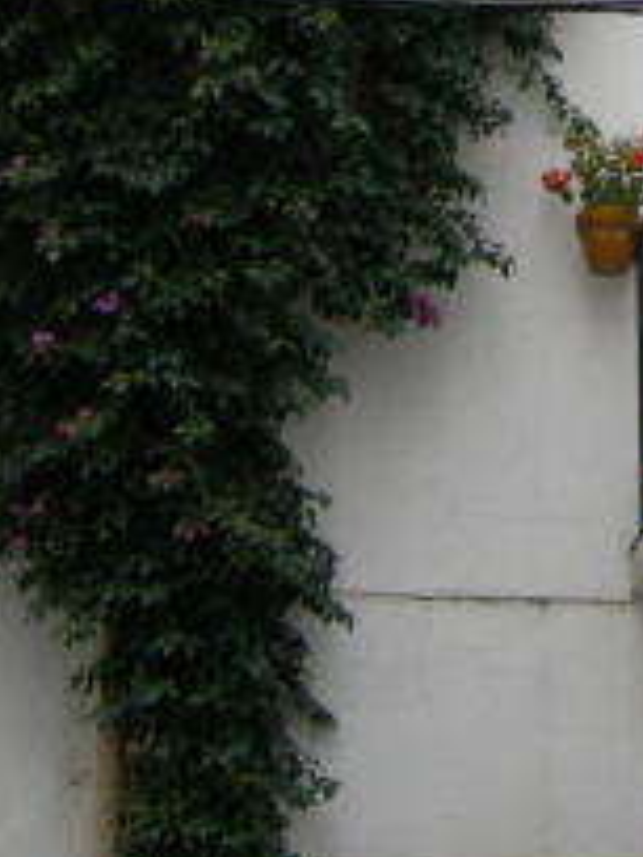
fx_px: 3690
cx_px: 887
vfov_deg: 12.8
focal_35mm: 149
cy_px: -256
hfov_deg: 9.7
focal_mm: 7.8
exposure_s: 1/116
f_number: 2.8
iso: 50
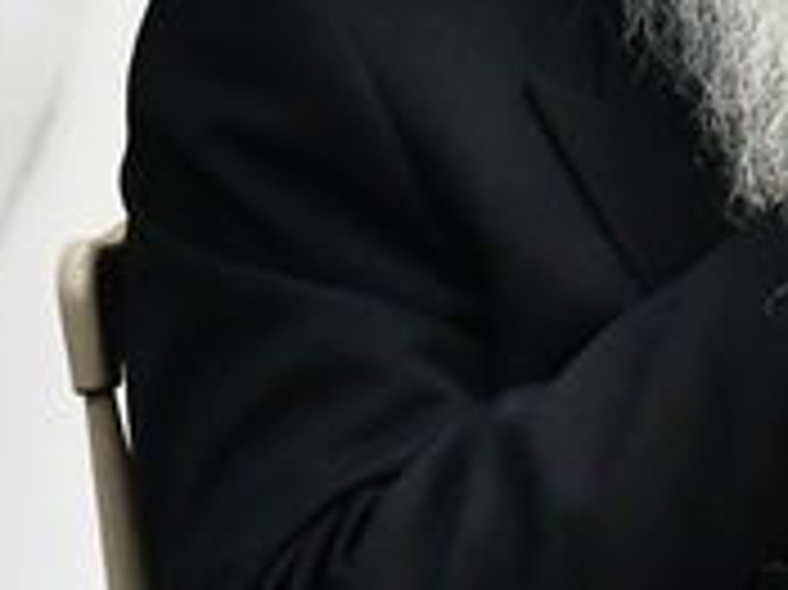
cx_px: 311
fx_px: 9805
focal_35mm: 431
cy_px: -430
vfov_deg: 3.4
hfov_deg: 4.6
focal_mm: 56
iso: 3200
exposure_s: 1/80
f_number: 5.6
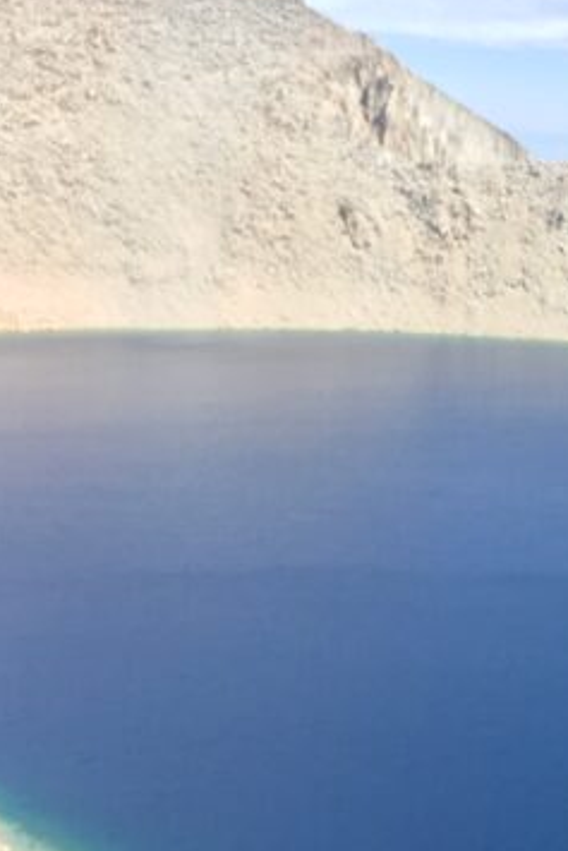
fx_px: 2057
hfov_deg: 15.3
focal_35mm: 87
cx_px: 640
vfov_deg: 23.2
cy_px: 583
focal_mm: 4.15
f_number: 2.2
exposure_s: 1/732
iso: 25
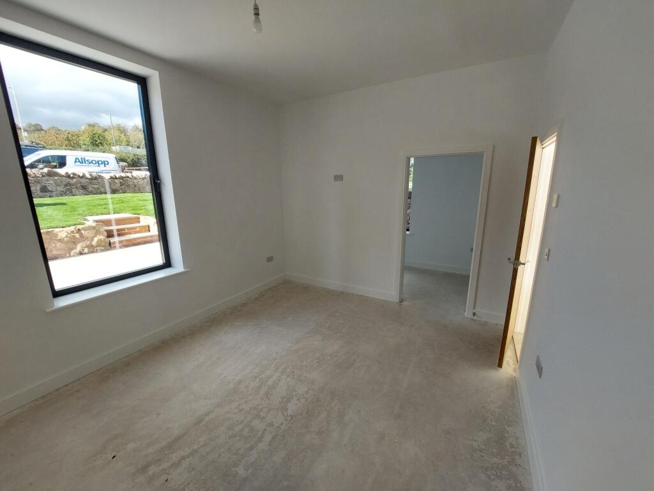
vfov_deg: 89.9
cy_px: 246
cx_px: 327
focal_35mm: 13
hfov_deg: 106.2
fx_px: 246
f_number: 2.2
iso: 50
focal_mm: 1.74
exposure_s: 1/196
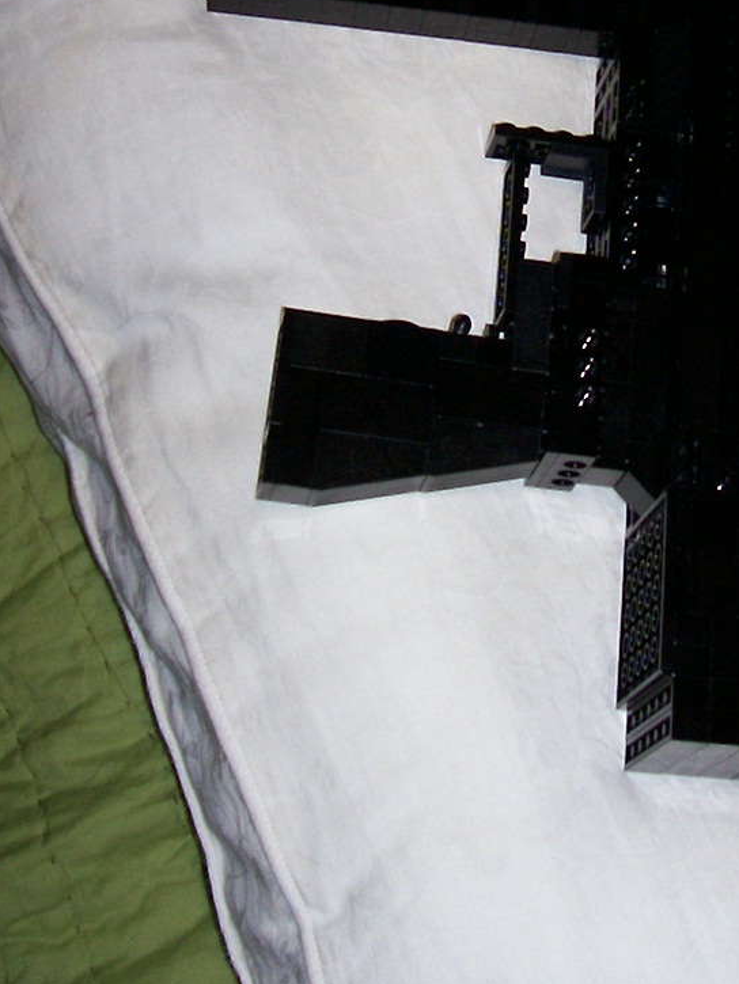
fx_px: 2220
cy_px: 229
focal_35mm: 78
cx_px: 562
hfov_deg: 18.8
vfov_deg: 24.7
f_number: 2.7
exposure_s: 1/64
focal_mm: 5.6
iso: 80
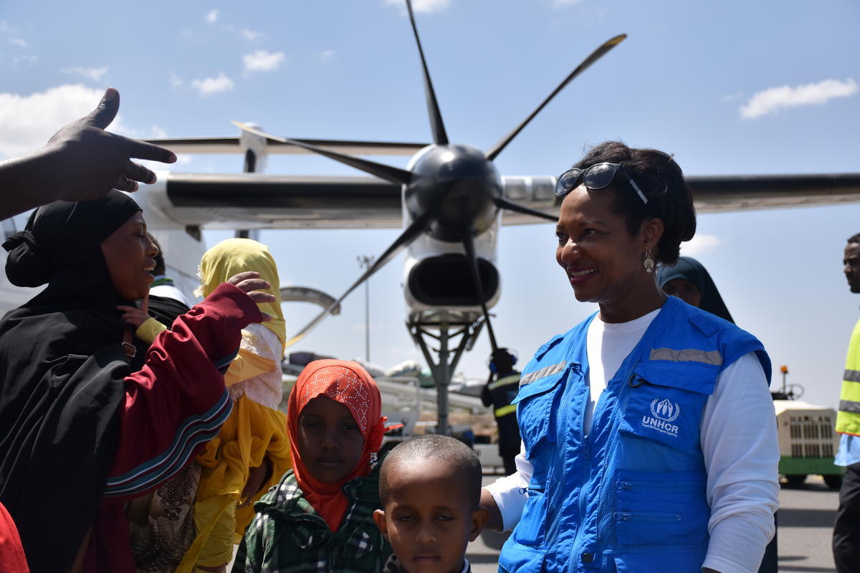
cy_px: 286
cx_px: 430
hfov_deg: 41.1
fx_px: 1147
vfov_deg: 28.1
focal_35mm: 48
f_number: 4
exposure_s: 1/2000
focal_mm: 32
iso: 200
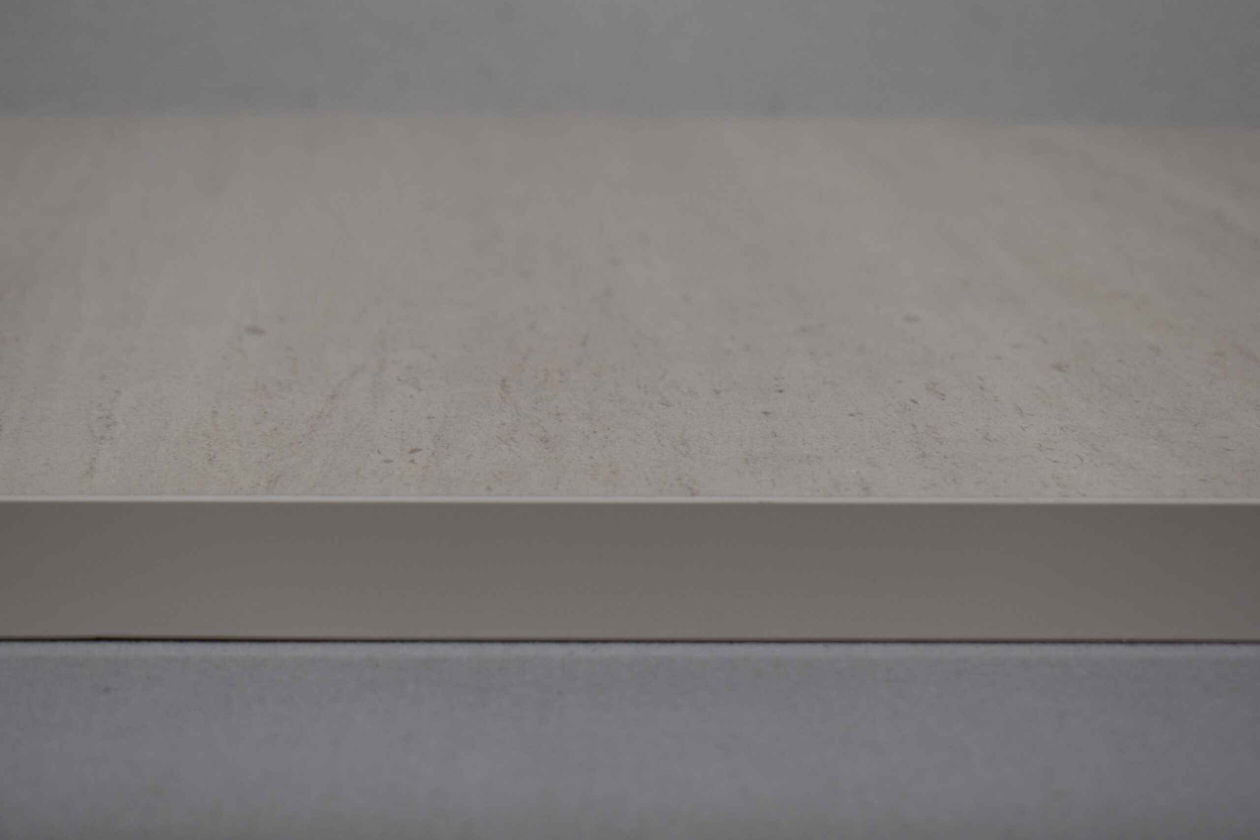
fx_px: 2415
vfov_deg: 19.7
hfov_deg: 29.2
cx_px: 630
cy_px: 420
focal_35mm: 69
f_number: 5.6
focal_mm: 46
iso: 250
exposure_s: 1/125
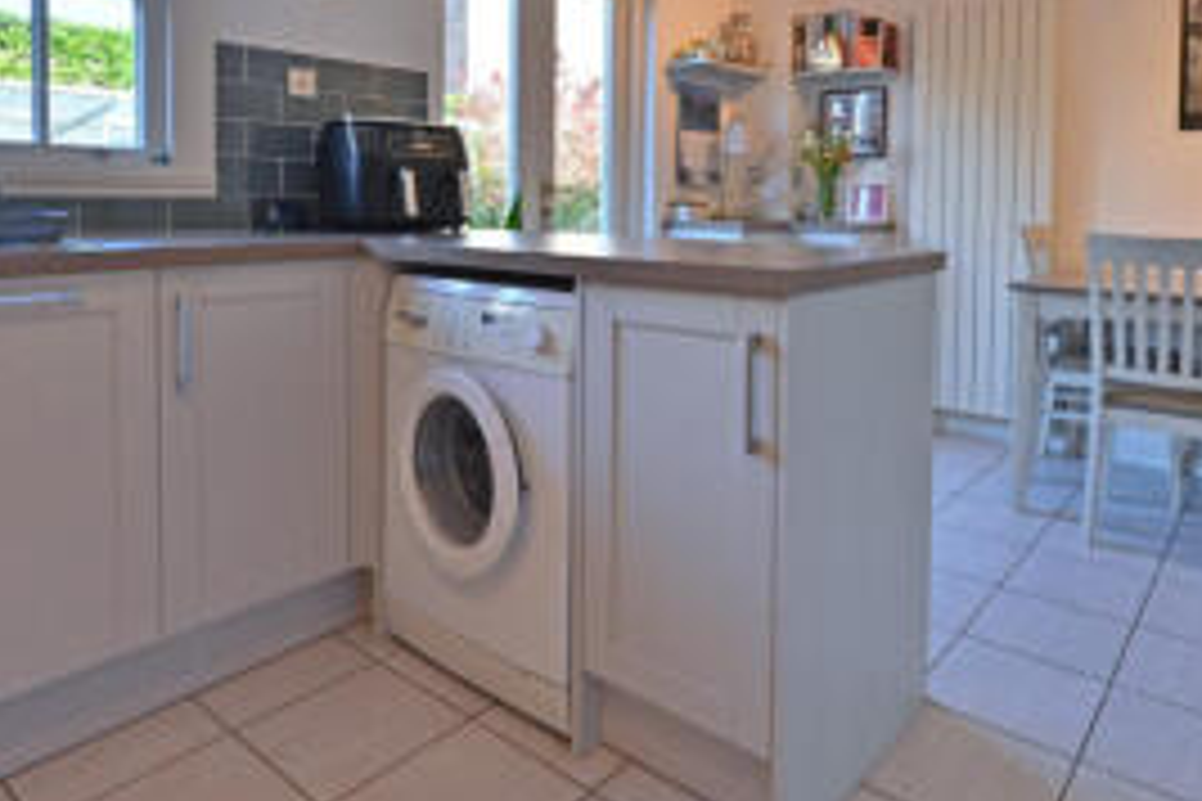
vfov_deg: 49.8
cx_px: 635
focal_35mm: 25
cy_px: 232
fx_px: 835
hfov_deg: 71.5
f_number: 14
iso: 2500
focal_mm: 14
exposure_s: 1/80
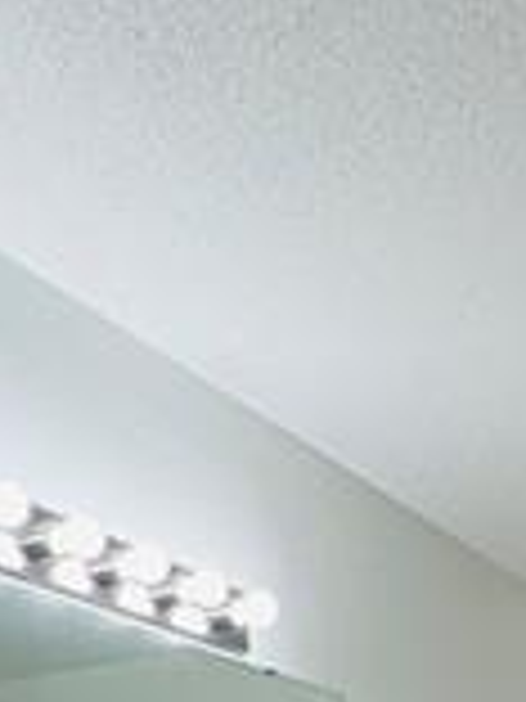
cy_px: 1040
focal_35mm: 69
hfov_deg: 20.9
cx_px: 459
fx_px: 1398
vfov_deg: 23.0
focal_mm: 2.22
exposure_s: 1/120
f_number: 2.2
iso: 64
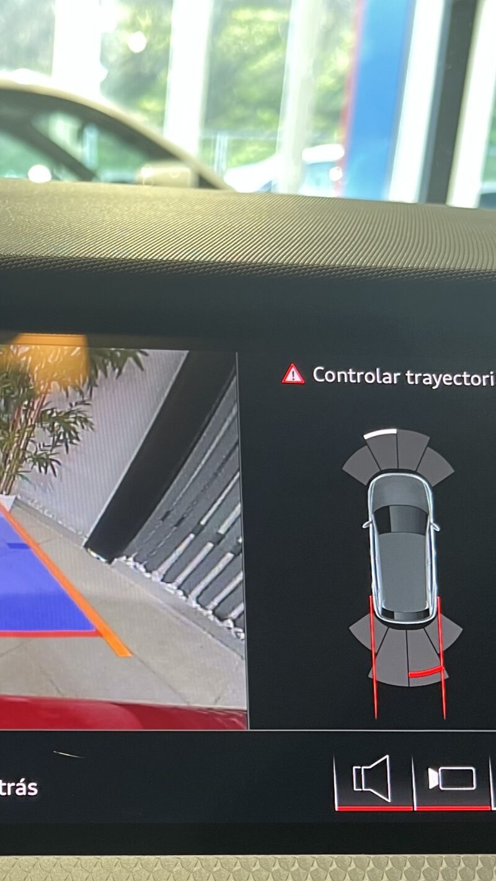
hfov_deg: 22.5
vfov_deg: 38.2
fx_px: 1192
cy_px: 771
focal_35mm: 51
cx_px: -15
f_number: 1.6
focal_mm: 5.1
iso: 100
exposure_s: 1/65
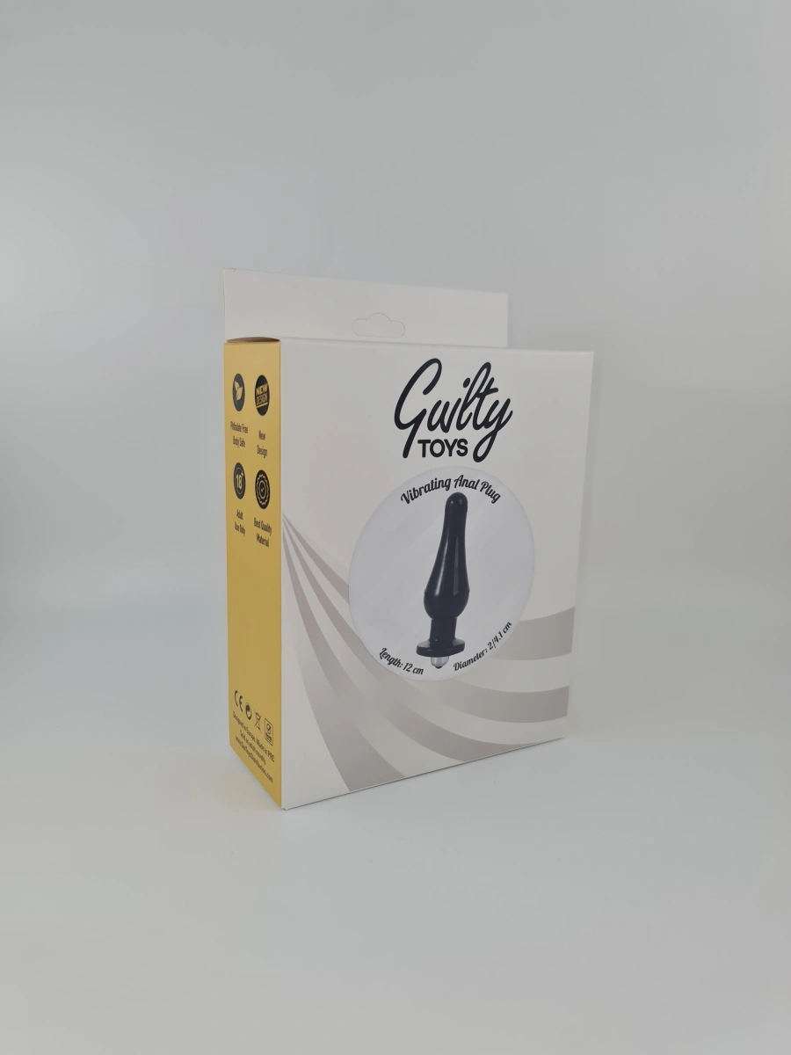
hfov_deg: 54.9
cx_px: 396
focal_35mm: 25
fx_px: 762
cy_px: 528
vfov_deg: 69.4
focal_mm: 7
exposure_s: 1/339
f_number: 1.8
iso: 50
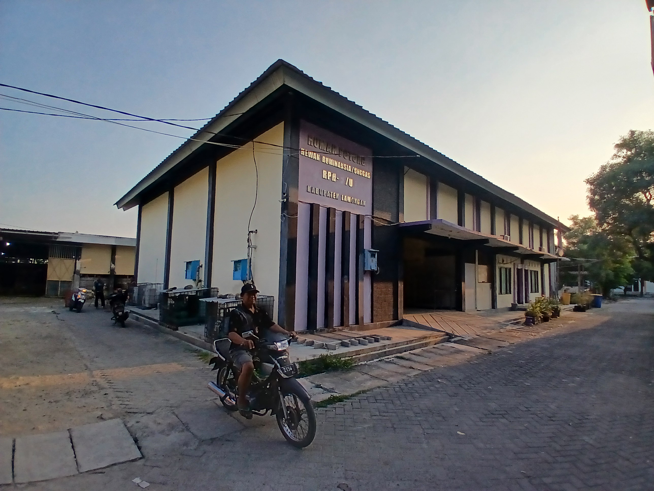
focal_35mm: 17
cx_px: 327
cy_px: 246
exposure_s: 1/882
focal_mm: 1.4
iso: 50
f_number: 2.2
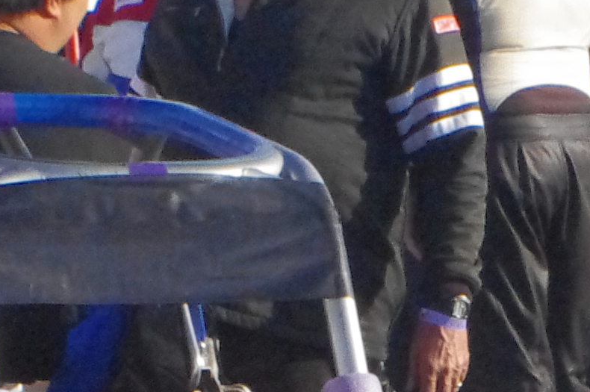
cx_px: 556
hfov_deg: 5.1
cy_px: 661
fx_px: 6663
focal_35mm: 407
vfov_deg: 3.4
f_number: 20
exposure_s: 1/500
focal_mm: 50
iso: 3200
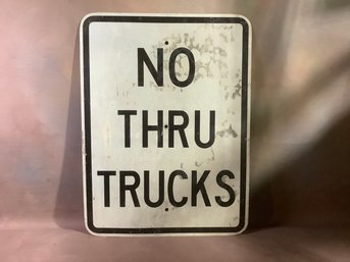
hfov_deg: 58.4
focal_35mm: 31
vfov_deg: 45.4
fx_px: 313
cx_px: 175
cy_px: 131
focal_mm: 3.3
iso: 320
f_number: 2.4
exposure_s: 1/40
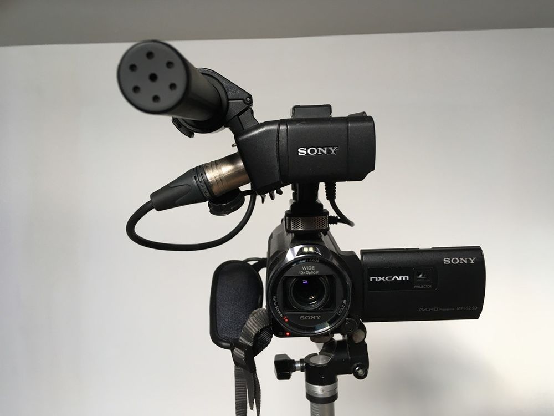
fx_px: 464
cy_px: 208
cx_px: 277
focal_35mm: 29
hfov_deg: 61.7
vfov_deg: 48.2
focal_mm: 4.15
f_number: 2.2
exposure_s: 1/33
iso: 32
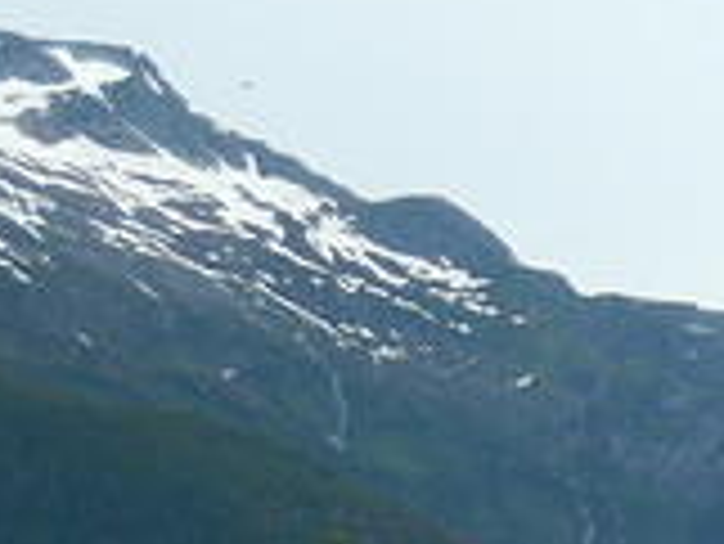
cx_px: 1129
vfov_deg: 7.3
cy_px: 580
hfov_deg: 9.4
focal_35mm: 203
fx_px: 4249
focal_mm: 9.2
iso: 125
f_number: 4.5
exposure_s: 1/1000
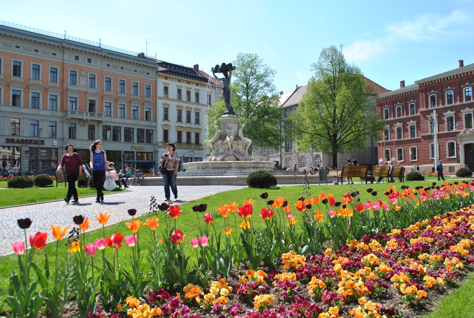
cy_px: 159
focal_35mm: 33
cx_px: 237
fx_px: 435
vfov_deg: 40.1
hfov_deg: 57.2
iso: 100
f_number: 8
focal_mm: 22
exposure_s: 1/250
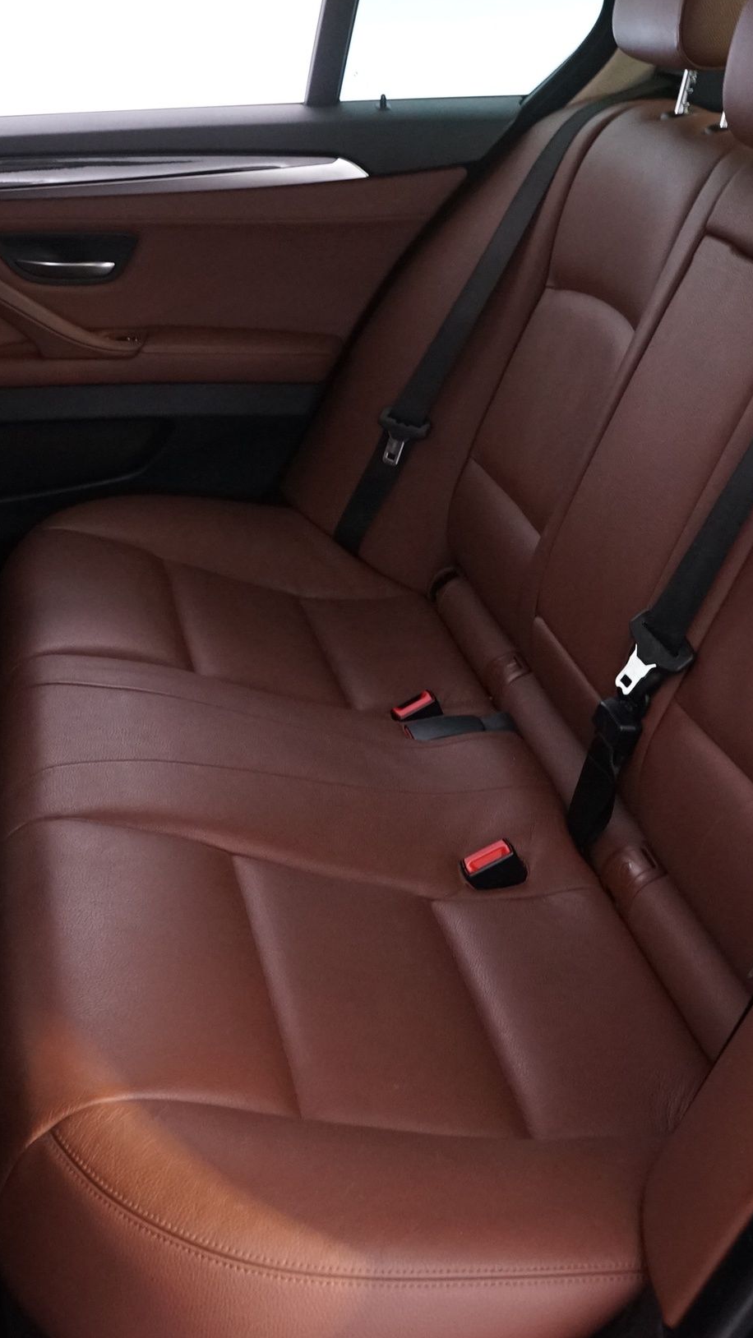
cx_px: 393
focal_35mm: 45
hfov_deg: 26.5
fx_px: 1597
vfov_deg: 45.5
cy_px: 660
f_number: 6.3
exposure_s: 1/10
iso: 3200
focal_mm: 28
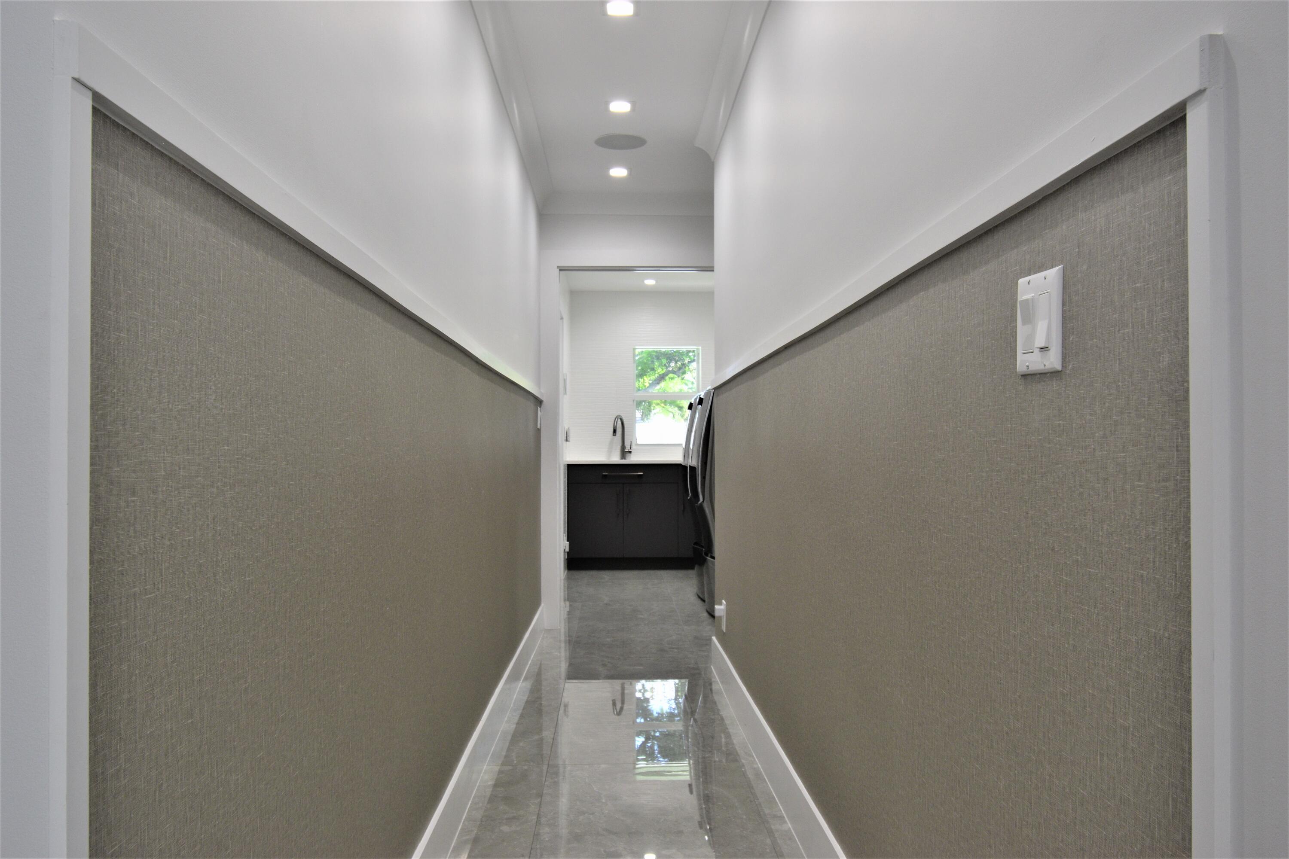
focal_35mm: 30
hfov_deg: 61.9
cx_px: 644
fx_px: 1074
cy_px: 430
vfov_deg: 43.6
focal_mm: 20
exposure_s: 1/40
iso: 400
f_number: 7.1
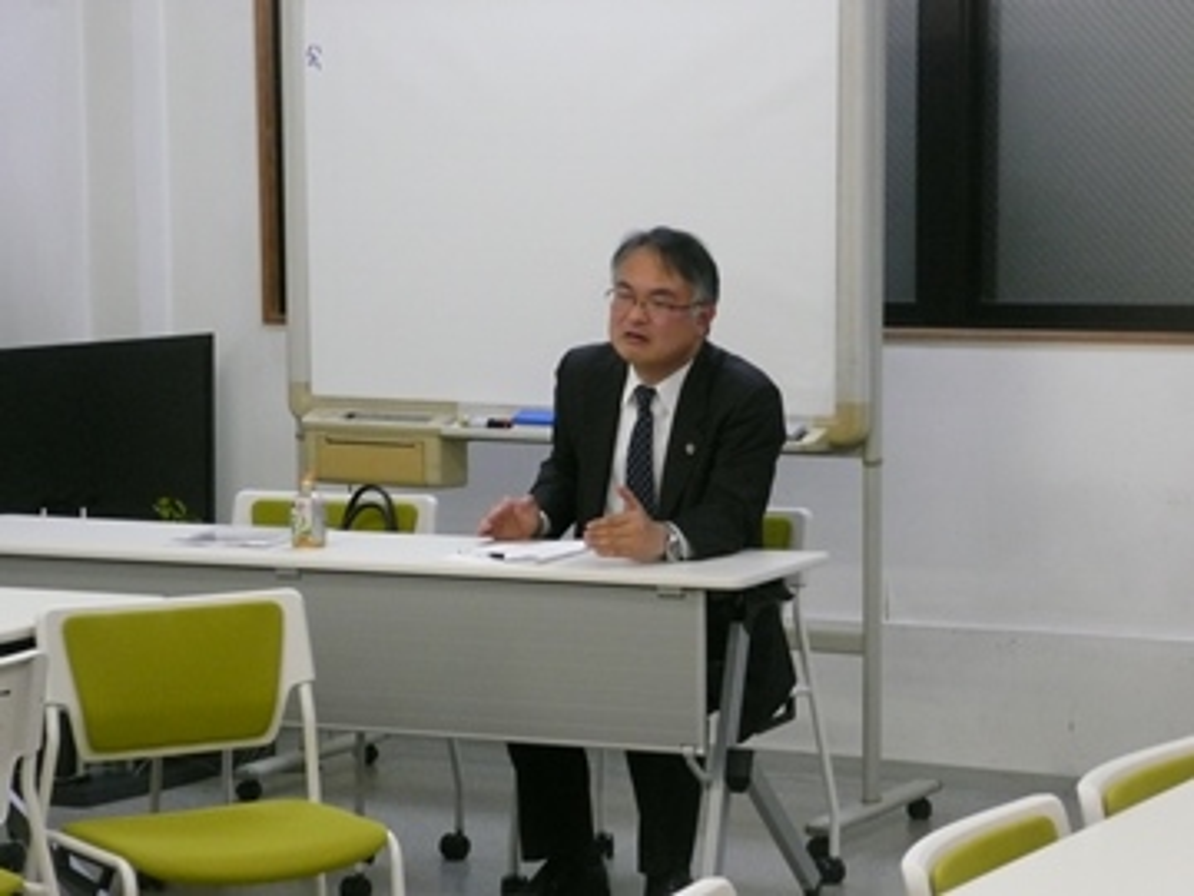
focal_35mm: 103
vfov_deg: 14.4
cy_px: 448
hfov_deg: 19.1
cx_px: 597
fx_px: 3553
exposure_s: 1/25
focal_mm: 16.9
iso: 400
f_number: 4.7
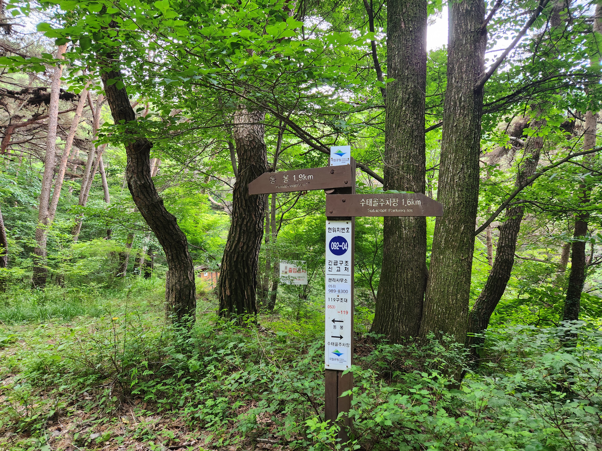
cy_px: 226
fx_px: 400
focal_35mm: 23
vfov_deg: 58.9
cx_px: 301
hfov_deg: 73.9
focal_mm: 5.4
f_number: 1.8
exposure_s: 1/180
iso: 160
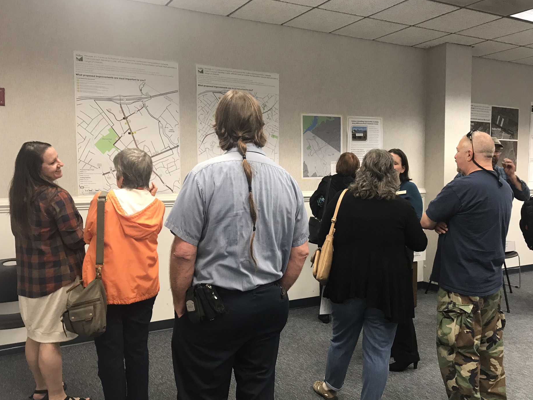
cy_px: 217
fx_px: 477
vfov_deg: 45.4
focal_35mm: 31
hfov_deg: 58.4
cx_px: 261
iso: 40
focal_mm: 3.99
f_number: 1.8
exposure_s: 1/20
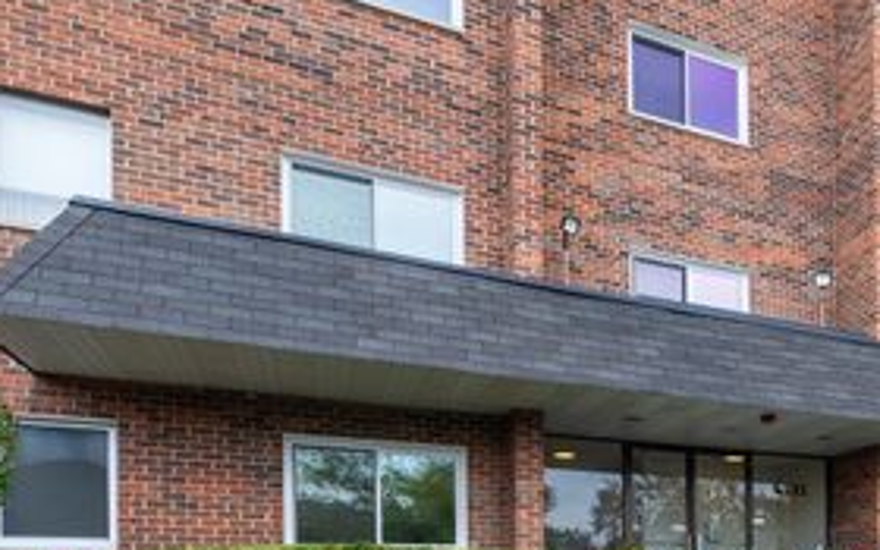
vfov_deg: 36.5
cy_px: 515
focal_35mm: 32
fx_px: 765
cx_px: 717
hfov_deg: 55.2
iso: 640
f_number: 8
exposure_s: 1/25
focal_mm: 17.5
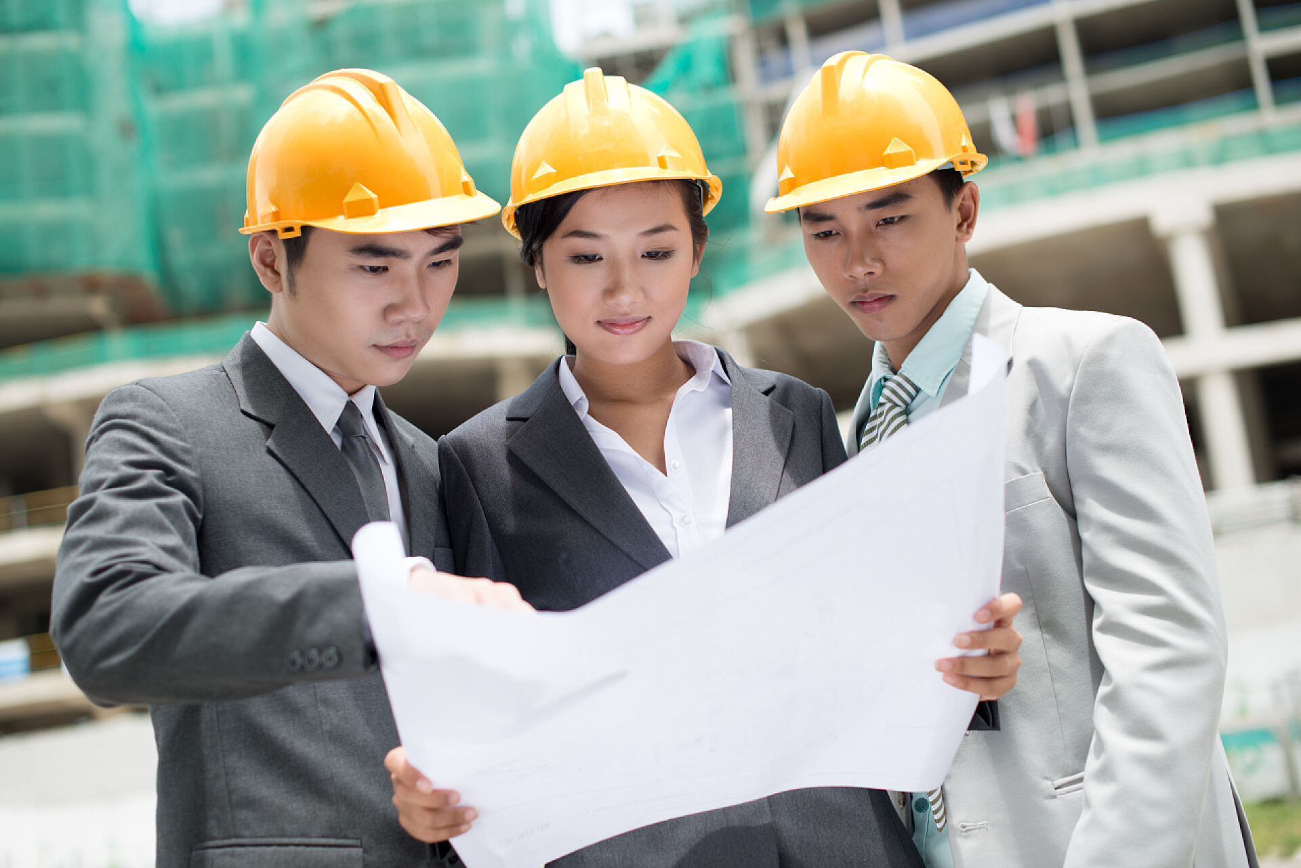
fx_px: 1807
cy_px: 434
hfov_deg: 39.6
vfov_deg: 27.0
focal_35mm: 50
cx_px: 650
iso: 100
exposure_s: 1/800
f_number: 2.8
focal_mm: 50
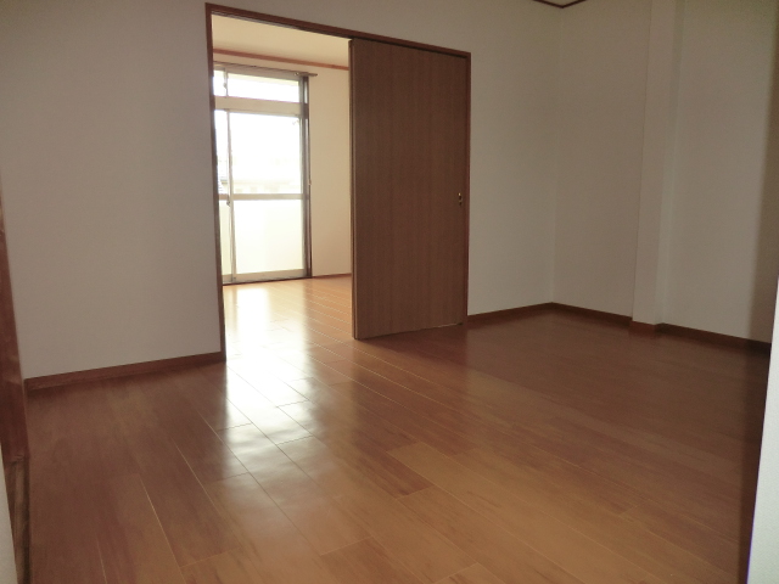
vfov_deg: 56.8
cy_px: 292
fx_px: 540
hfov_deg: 71.6
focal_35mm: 24
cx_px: 390
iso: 80
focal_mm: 4.3
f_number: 3.2
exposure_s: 1/60
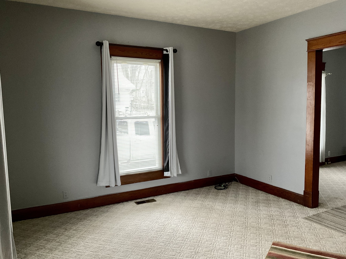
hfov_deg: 61.7
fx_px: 290
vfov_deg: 48.2
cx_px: 173
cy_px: 130
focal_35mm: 29
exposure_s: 1/30
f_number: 1.8
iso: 320
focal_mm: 3
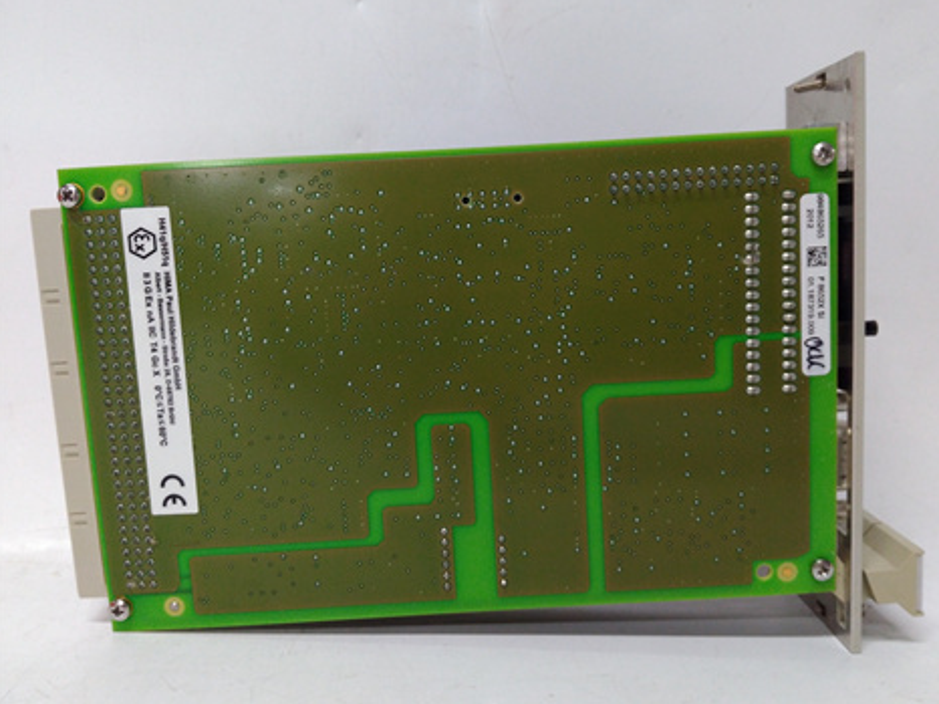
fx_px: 786
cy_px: 358
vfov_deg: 48.2
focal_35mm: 29
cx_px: 496
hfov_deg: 61.6
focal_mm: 3.79
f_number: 2
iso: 277
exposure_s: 1/33
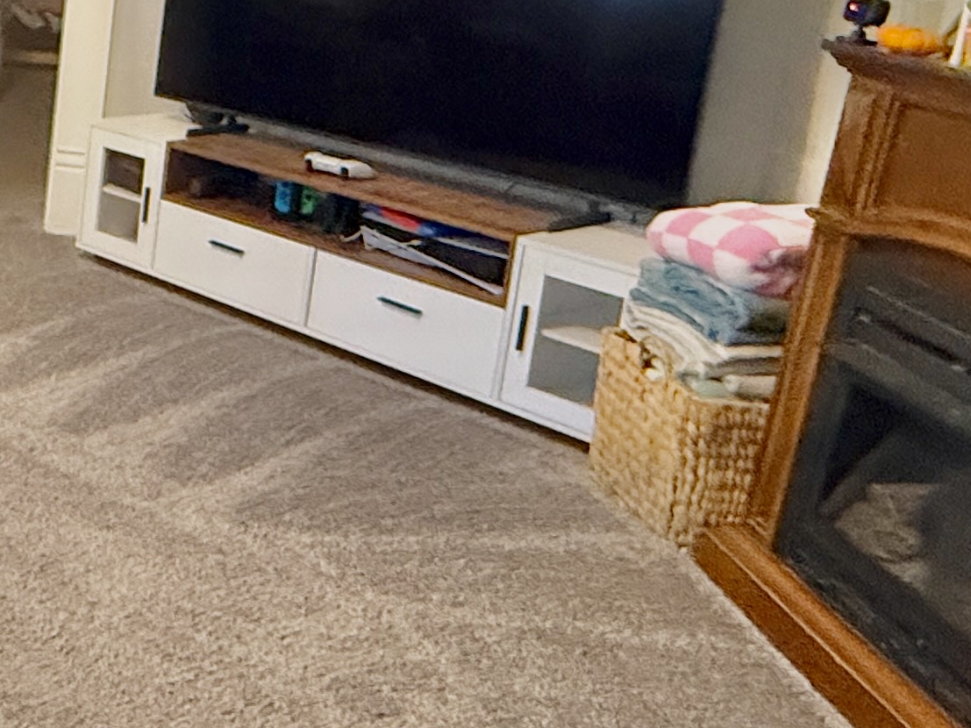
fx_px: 1430
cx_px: -323
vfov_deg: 27.5
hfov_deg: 29.4
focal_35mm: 51
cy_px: 69
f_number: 2.2
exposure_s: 1/60
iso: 640
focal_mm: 2.22
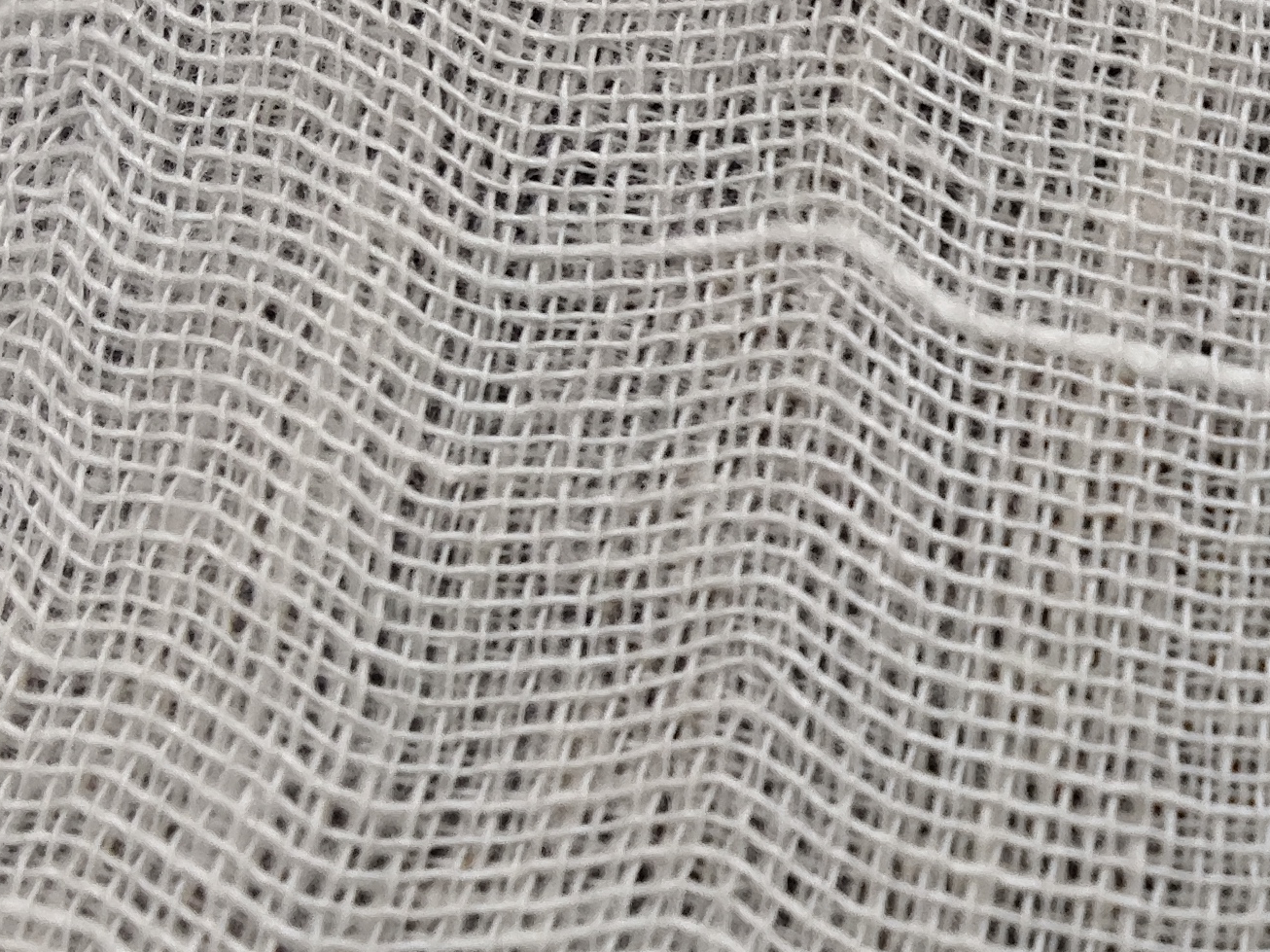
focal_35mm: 65
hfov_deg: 27.1
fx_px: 2384
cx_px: 1434
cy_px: 511
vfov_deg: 22.6
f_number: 2
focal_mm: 2.78
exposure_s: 1/50
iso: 160
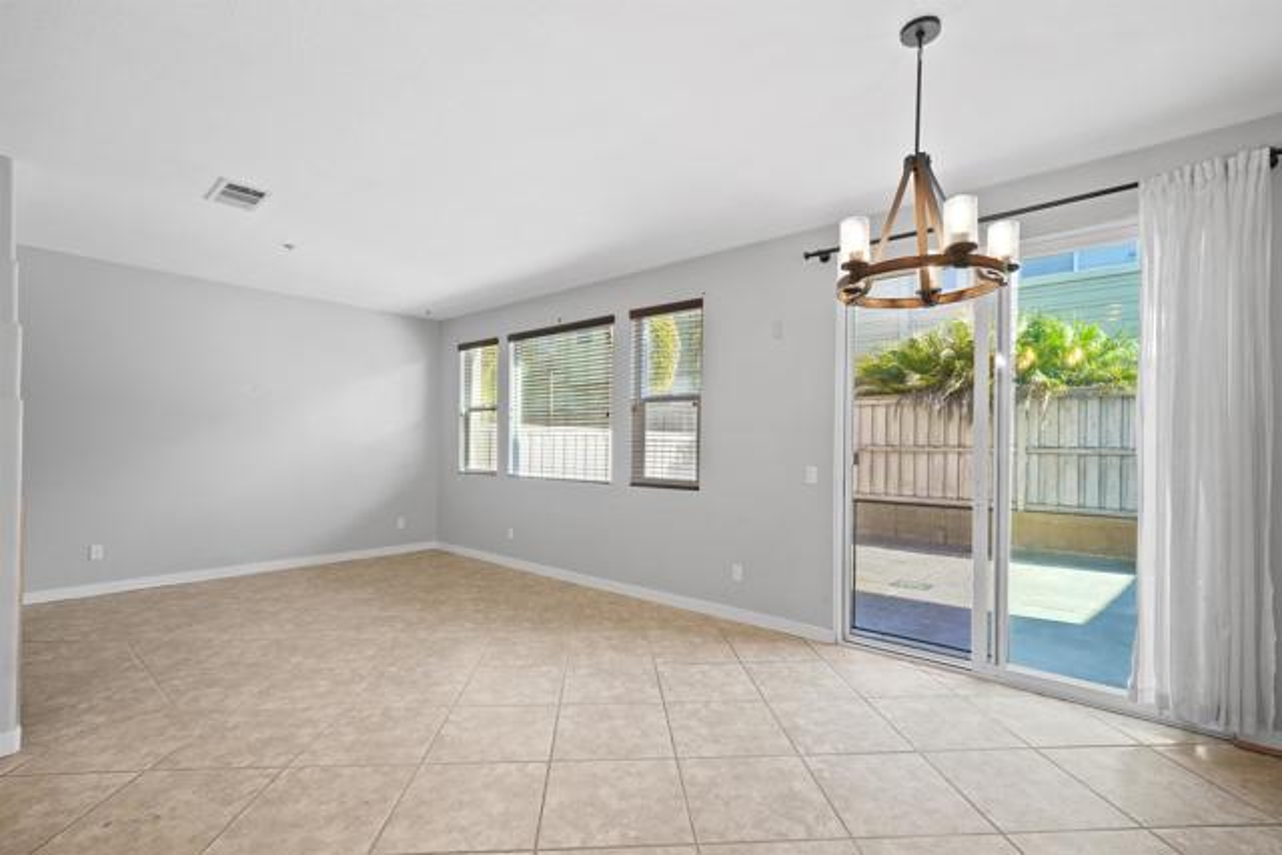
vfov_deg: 73.8
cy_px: 428
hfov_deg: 96.7
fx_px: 570
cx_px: 641
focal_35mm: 16
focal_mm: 16
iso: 400
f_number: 4
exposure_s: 1/15
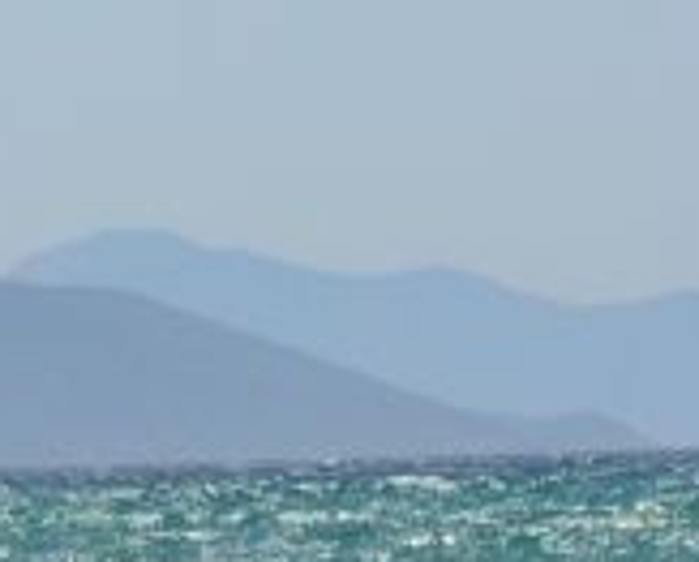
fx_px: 9886
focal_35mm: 477
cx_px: 1209
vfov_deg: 3.2
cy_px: 1049
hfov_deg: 4.0
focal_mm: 30
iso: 160
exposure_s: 1/1600
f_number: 5.6
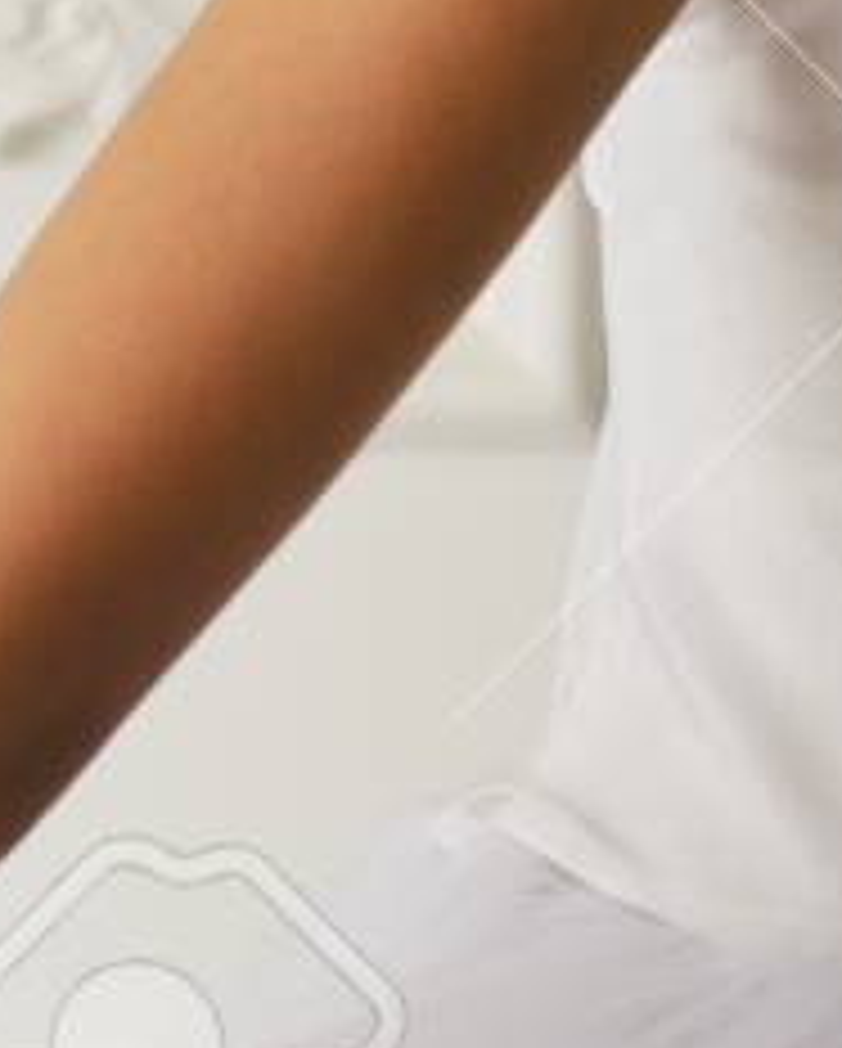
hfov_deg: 6.2
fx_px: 7803
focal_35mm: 251
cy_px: 216
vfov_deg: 7.7
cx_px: -20
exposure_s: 1/40
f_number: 4
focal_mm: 48
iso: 200
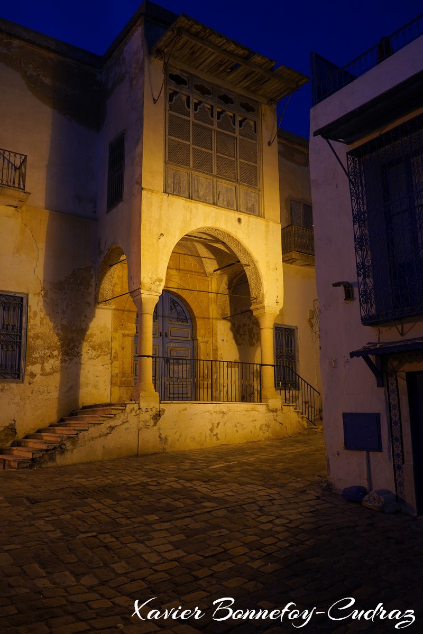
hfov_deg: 46.4
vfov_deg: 65.5
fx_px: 493
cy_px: 317
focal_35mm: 28
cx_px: 212
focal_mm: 28
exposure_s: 1/10
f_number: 4.5
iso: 800
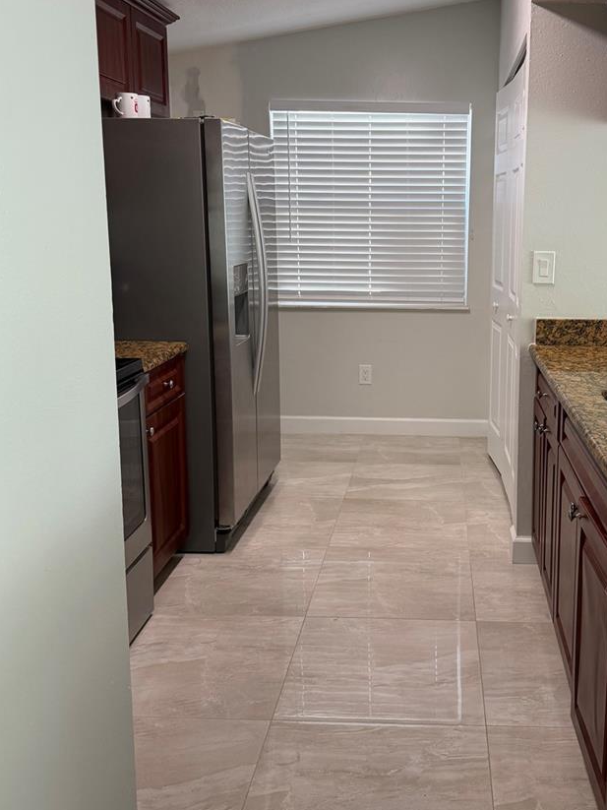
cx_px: 407
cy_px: 352
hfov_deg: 40.2
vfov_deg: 52.5
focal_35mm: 35
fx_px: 819
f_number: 1.78
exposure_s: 1/121
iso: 200
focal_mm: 6.76
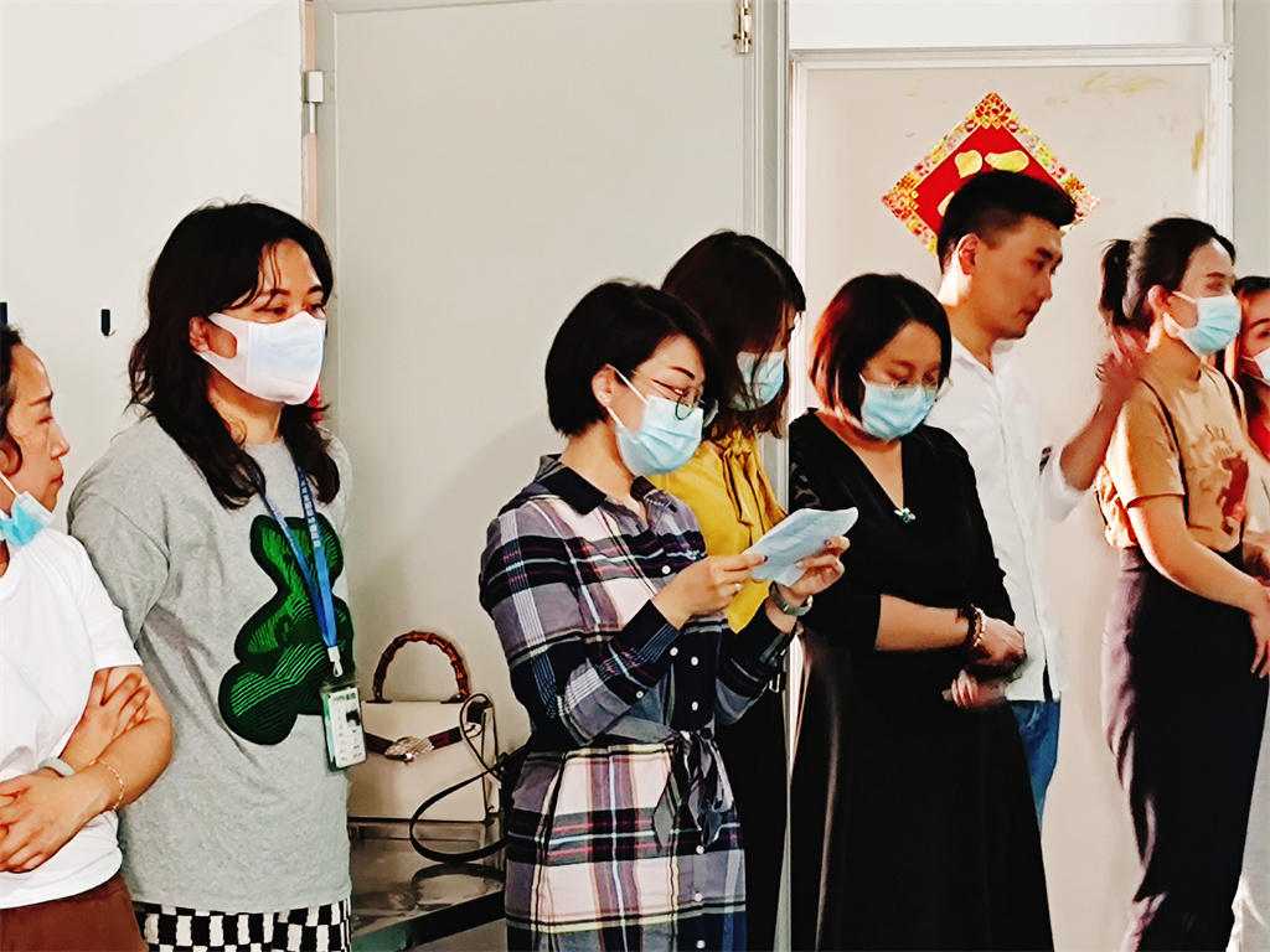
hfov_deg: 69.4
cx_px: 635
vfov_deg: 54.9
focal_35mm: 25
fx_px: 917
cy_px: 476
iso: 879
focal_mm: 5.96
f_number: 1.75
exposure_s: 1/33
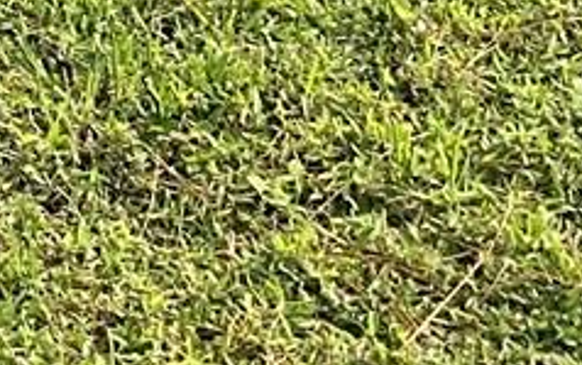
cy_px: -985
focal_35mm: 207
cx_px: -692
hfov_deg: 9.3
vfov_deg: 5.6
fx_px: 3285
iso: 16
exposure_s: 1/273
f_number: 1.8
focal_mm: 3
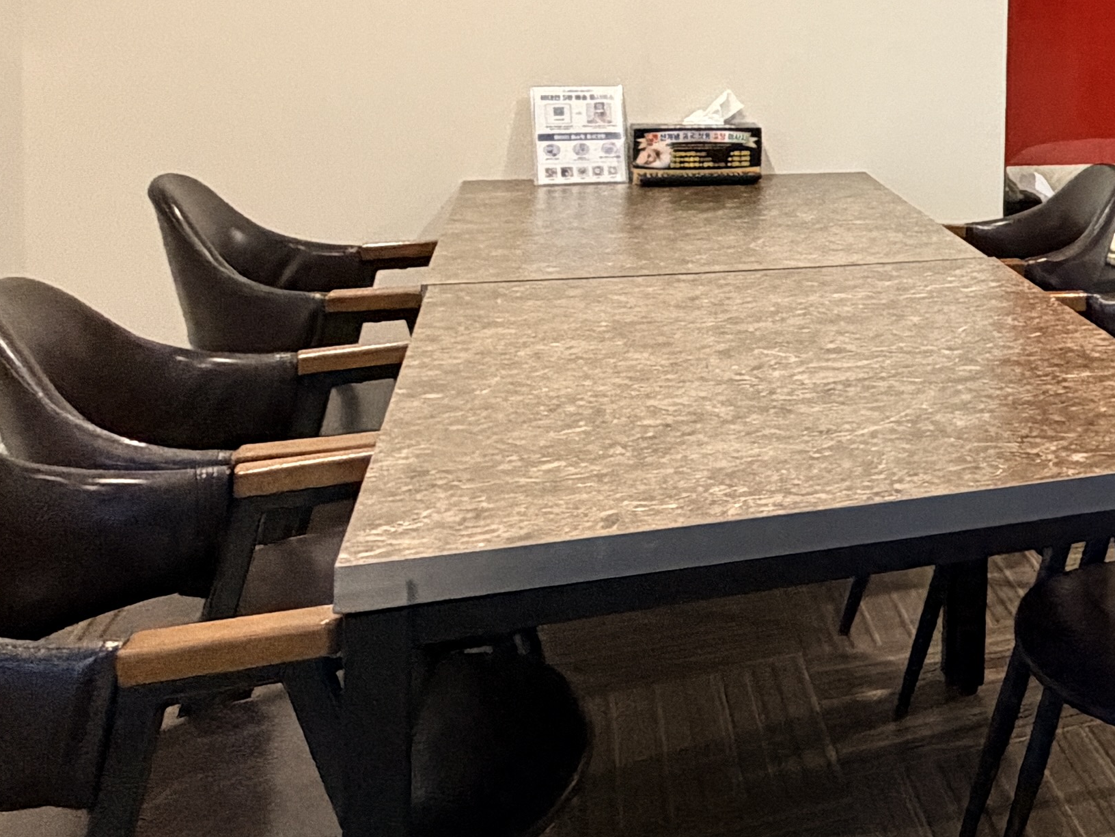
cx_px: 1582
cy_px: 72
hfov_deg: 28.6
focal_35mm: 49
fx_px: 1578
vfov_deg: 28.4
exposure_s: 1/60
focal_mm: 2.22
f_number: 2.2
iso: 500
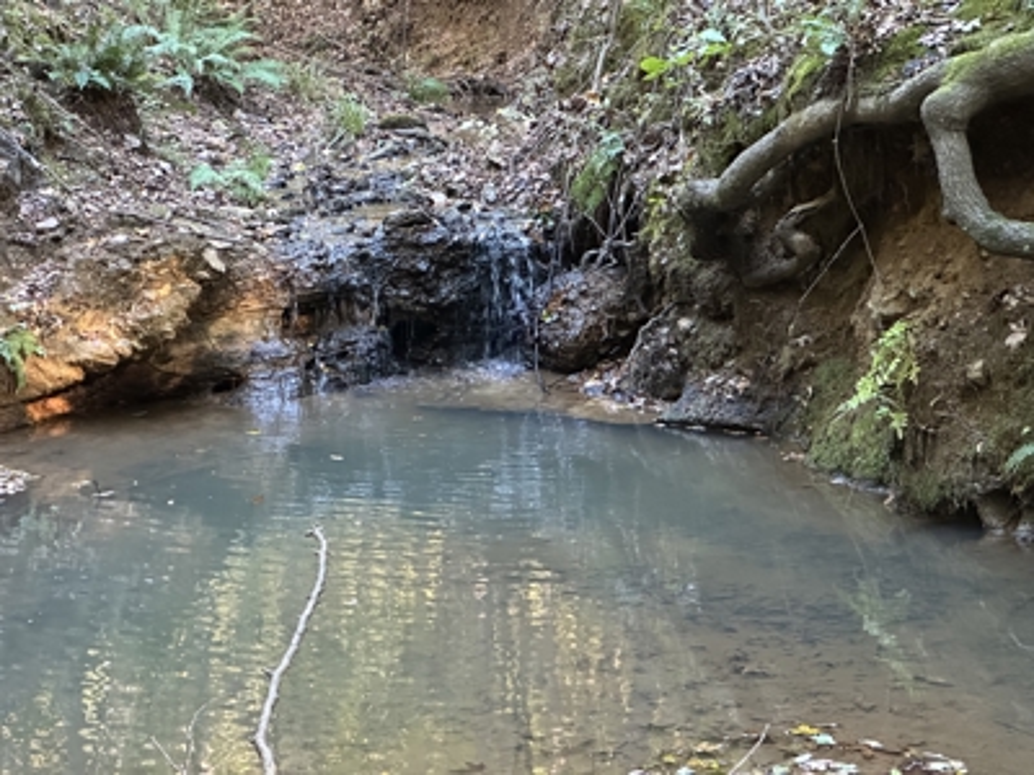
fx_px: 2300
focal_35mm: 77
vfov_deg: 19.1
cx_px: 517
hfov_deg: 25.3
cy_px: 388
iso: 1250
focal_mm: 9
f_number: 2.8
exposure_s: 1/41
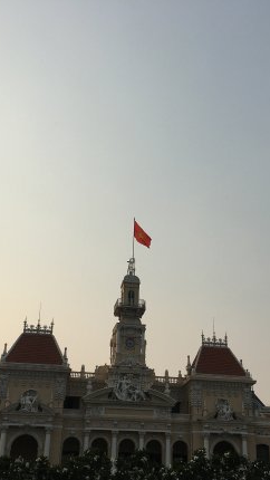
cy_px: 253
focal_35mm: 45
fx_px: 573
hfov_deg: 26.4
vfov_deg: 45.4
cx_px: 173
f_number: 2.2
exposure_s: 1/3077
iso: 25
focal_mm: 4.15
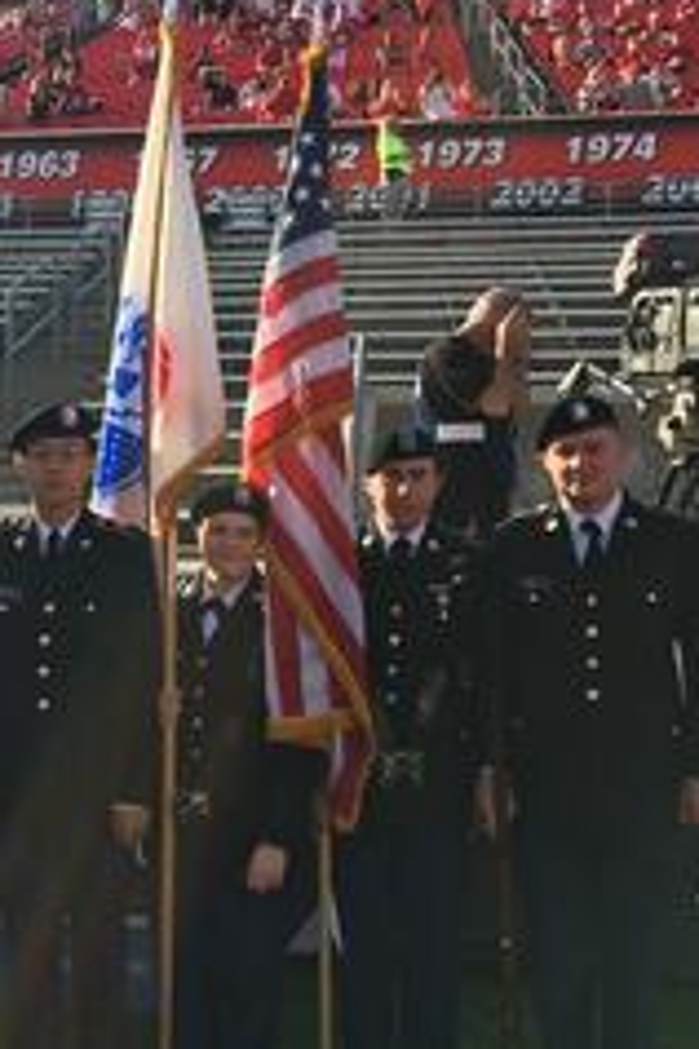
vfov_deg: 38.7
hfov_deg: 26.2
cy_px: 425
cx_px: 177
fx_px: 1485
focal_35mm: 51
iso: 25
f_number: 2.2
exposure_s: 1/732
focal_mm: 4.15
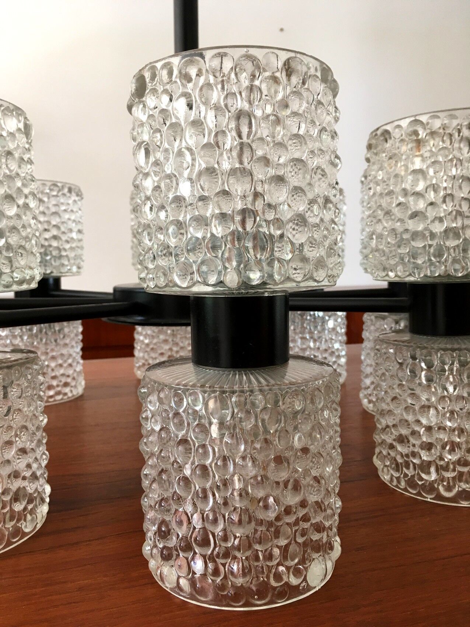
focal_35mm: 29
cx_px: 235
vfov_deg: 61.7
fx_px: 525
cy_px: 314
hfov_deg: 48.2
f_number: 2.2
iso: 50
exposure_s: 1/33
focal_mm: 4.15
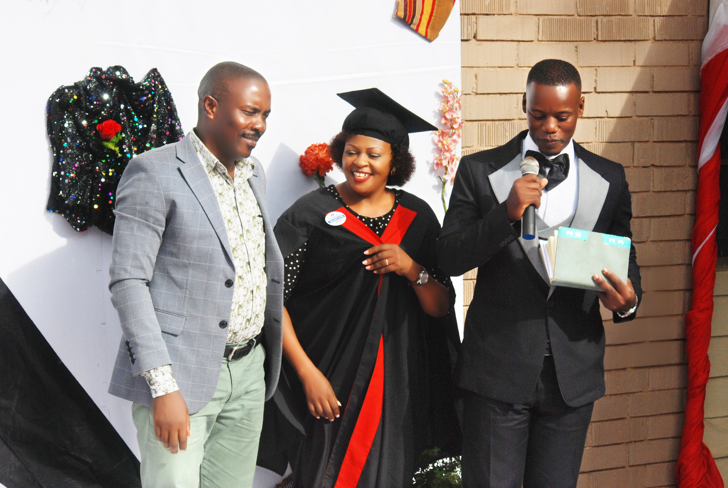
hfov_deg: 19.4
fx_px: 2126
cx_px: 364
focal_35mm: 105
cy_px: 244
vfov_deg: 13.1
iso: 500
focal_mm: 70
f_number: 7.1
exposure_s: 1/800
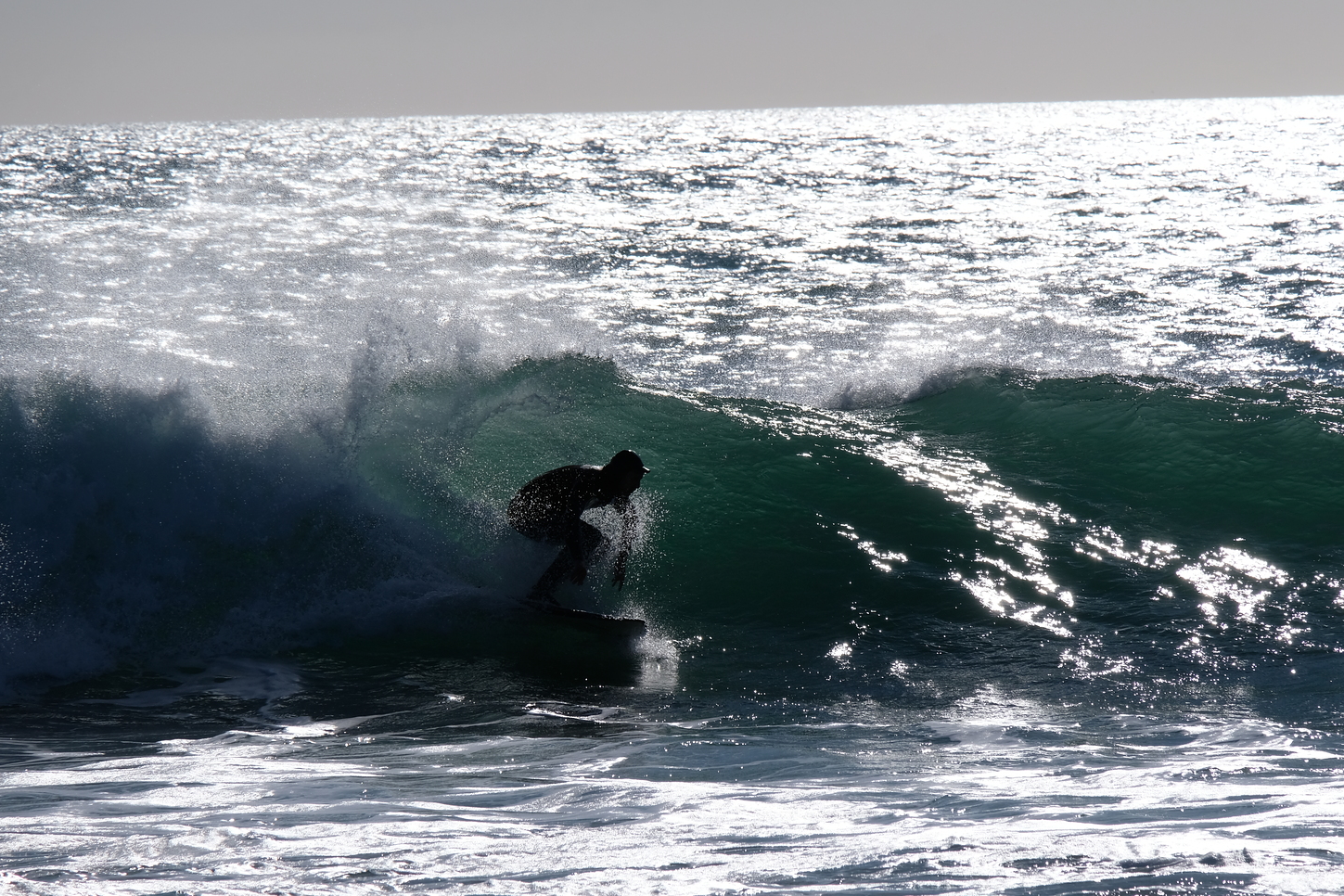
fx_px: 14223
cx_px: 714
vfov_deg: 3.6
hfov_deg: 5.4
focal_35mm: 381
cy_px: 427
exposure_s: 1/1000
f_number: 11
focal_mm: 230
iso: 200
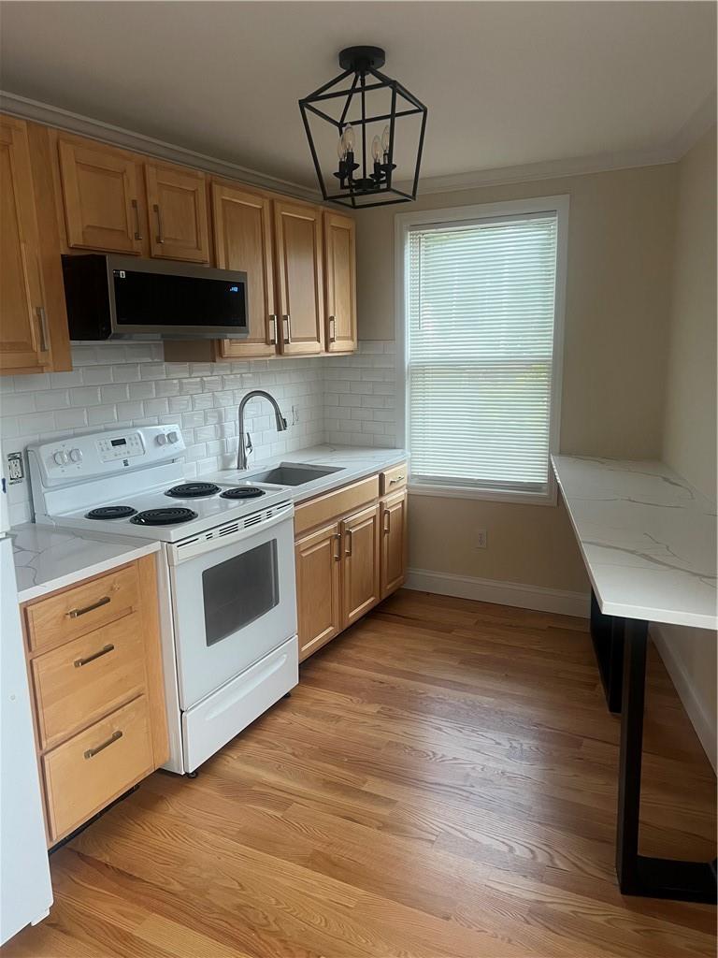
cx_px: 359
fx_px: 719
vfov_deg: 67.3
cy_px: 479
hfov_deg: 53.1
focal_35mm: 26
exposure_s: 1/60
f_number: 1.5
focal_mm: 5.7
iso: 200
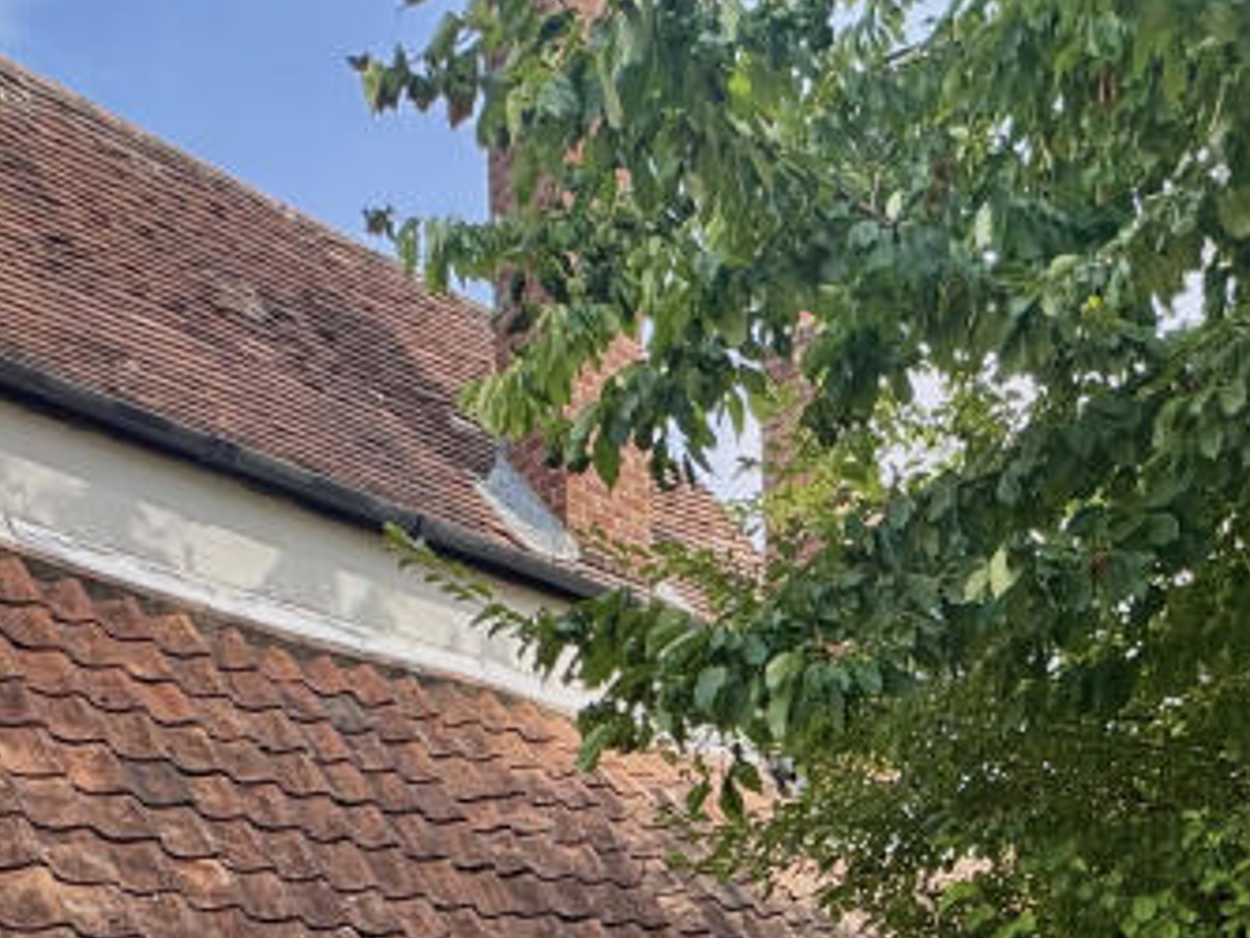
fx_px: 1553
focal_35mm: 43
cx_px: 931
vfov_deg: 26.0
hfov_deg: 42.5
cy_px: 1362
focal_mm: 2.22
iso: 40
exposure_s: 1/316
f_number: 2.2
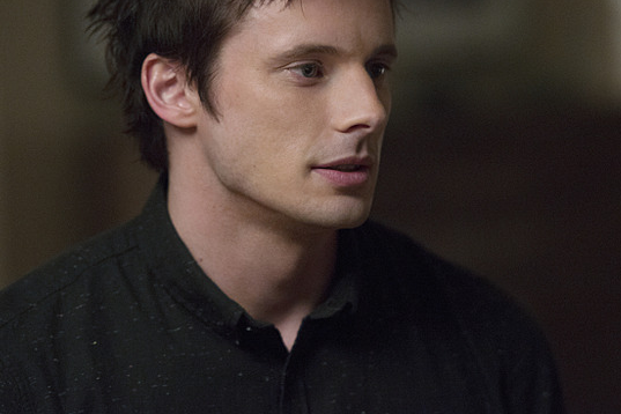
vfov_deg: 6.1
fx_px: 3881
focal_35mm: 225
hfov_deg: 9.1
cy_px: 160
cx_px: 340
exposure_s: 1/80
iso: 3200
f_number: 2.8
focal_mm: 155
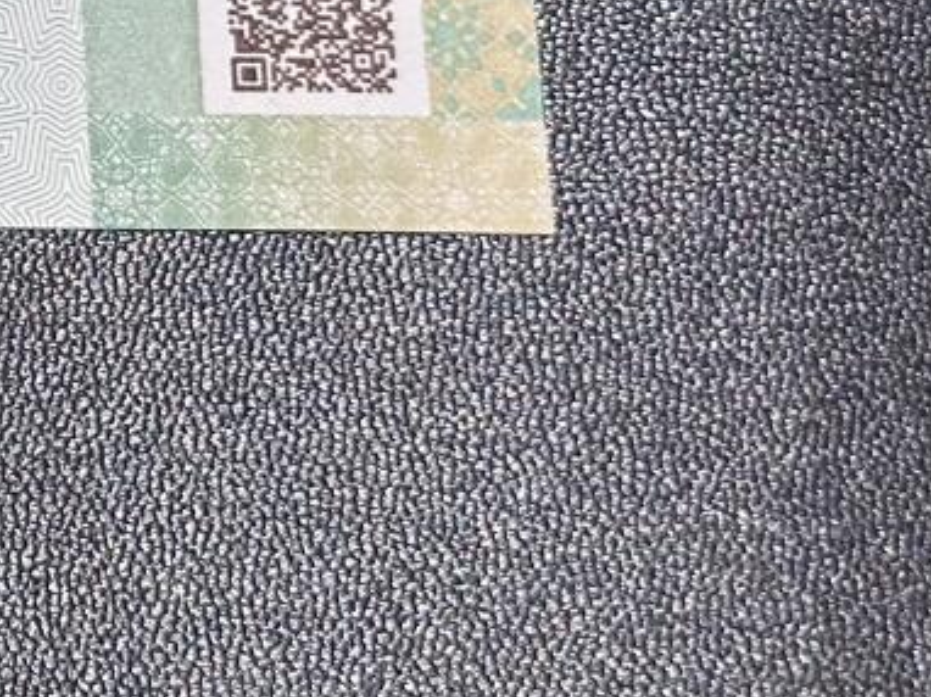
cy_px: -346
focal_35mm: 176
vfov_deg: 8.3
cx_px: -763
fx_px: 4731
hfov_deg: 10.5
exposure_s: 1/50
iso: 125
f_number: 1.78
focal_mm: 6.86
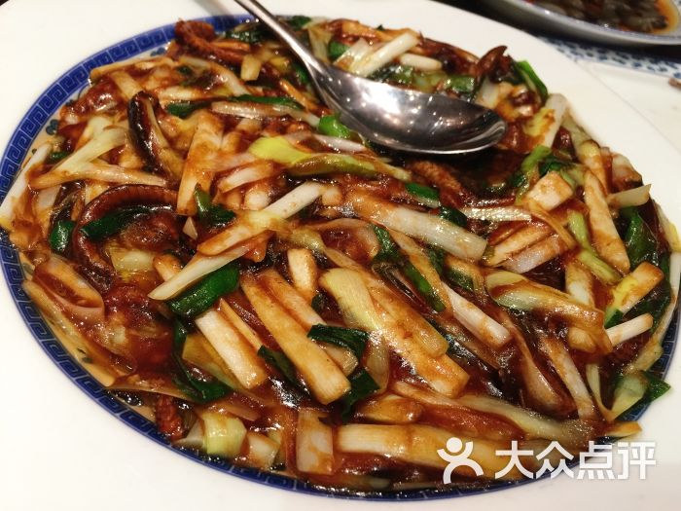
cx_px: 340
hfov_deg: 61.7
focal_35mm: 29
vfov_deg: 48.2
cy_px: 256
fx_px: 571
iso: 80
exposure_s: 1/33
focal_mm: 4.15
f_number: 2.2
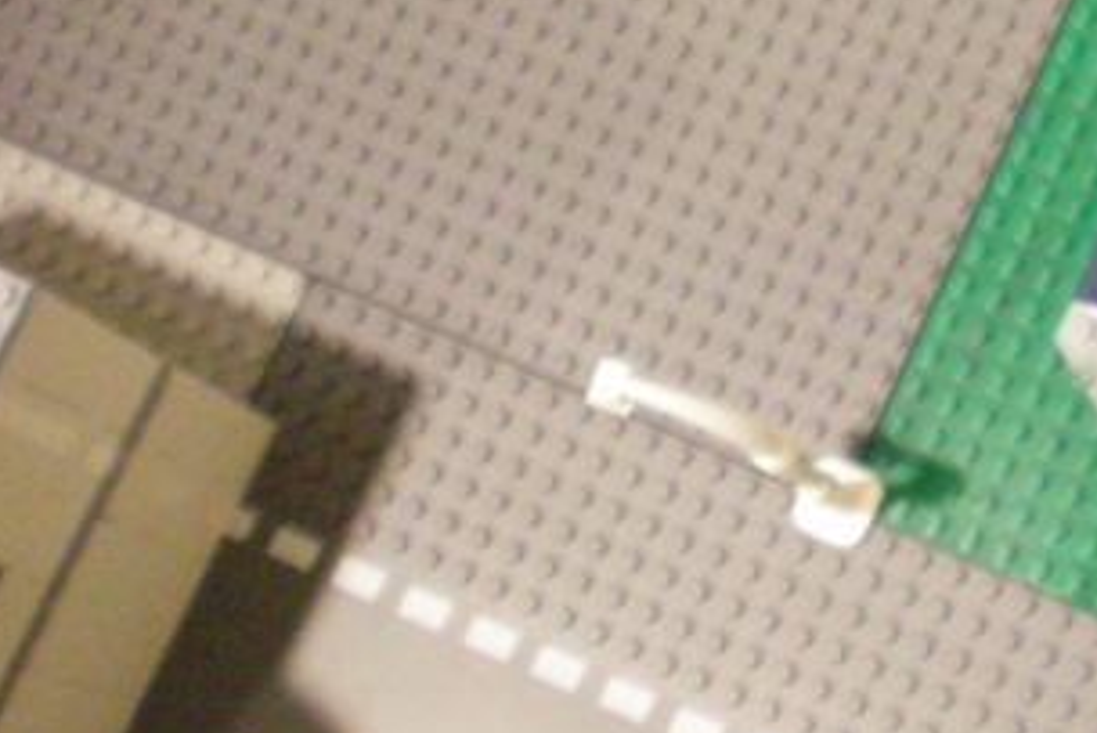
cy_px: -159
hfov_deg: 18.6
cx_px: 1303
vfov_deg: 12.8
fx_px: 3170
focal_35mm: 104
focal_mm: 6.3
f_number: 3.1
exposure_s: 1/10
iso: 400
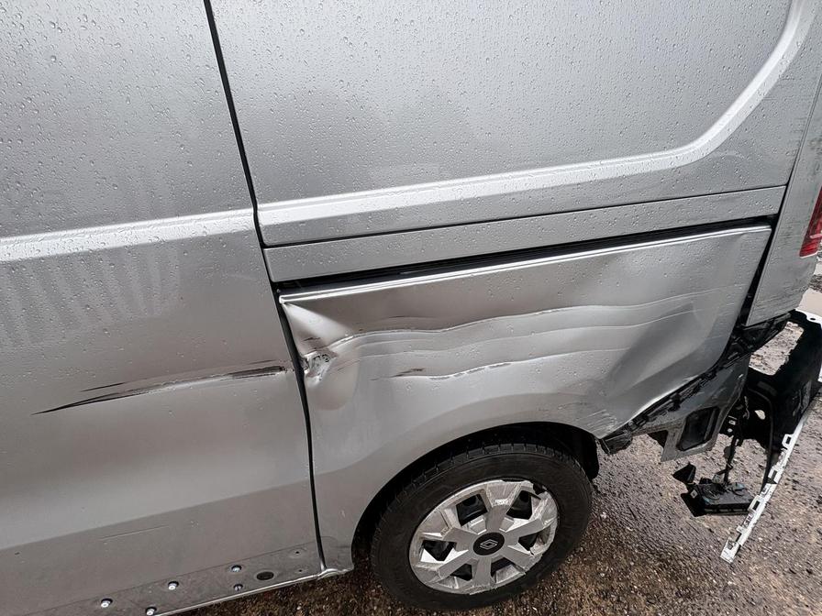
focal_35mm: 14
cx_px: 411
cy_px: 308
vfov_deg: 85.7
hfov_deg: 102.1
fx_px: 332
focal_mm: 2.22
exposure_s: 1/99
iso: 40
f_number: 2.2
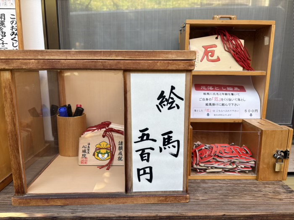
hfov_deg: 67.3
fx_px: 221
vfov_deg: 53.1
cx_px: 147
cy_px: 110
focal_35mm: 26
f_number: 1.6
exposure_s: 1/129
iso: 32
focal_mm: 5.96
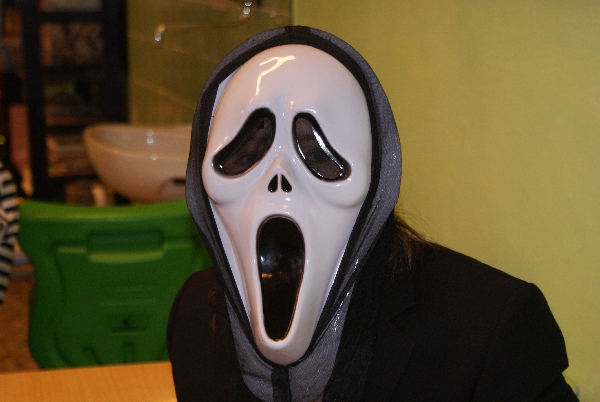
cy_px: 201
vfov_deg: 16.6
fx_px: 1377
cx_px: 300
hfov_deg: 24.6
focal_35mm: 82
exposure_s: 1/80
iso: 400
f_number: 5.6
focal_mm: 55
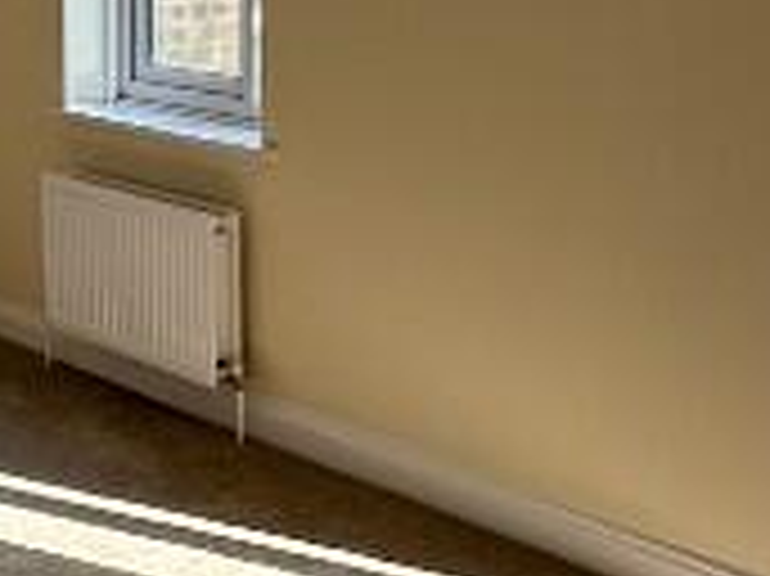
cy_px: 324
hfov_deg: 22.7
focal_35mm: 84
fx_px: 1867
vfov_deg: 17.5
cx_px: 63
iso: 40
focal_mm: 2.22
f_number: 2.2
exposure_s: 1/107
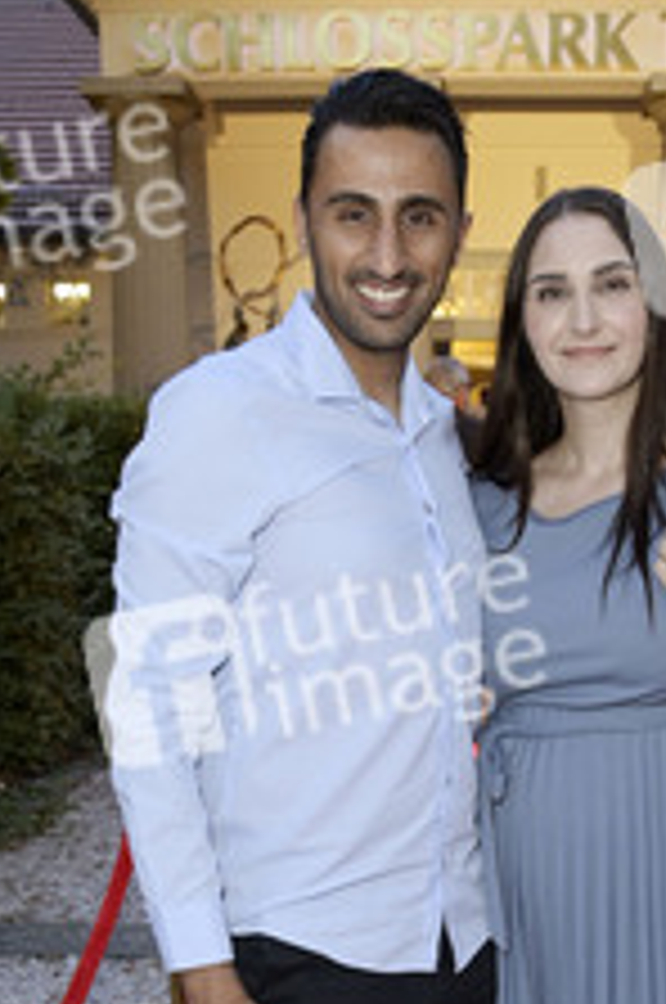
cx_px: 446
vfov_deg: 42.1
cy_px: 887
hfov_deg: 30.9
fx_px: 1197
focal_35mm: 43
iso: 800
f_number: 5.6
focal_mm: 24
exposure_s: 1/60
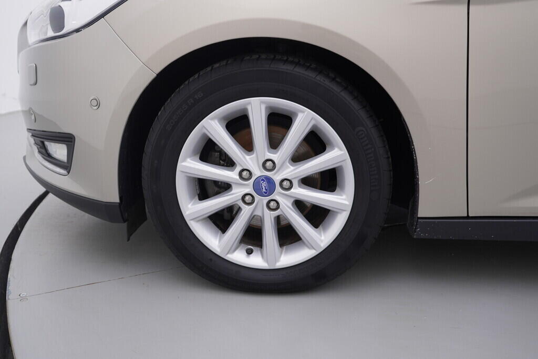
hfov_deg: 53.1
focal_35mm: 36
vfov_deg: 36.9
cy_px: 180
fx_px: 538
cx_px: 269
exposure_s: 1/60
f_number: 4
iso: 125
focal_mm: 24
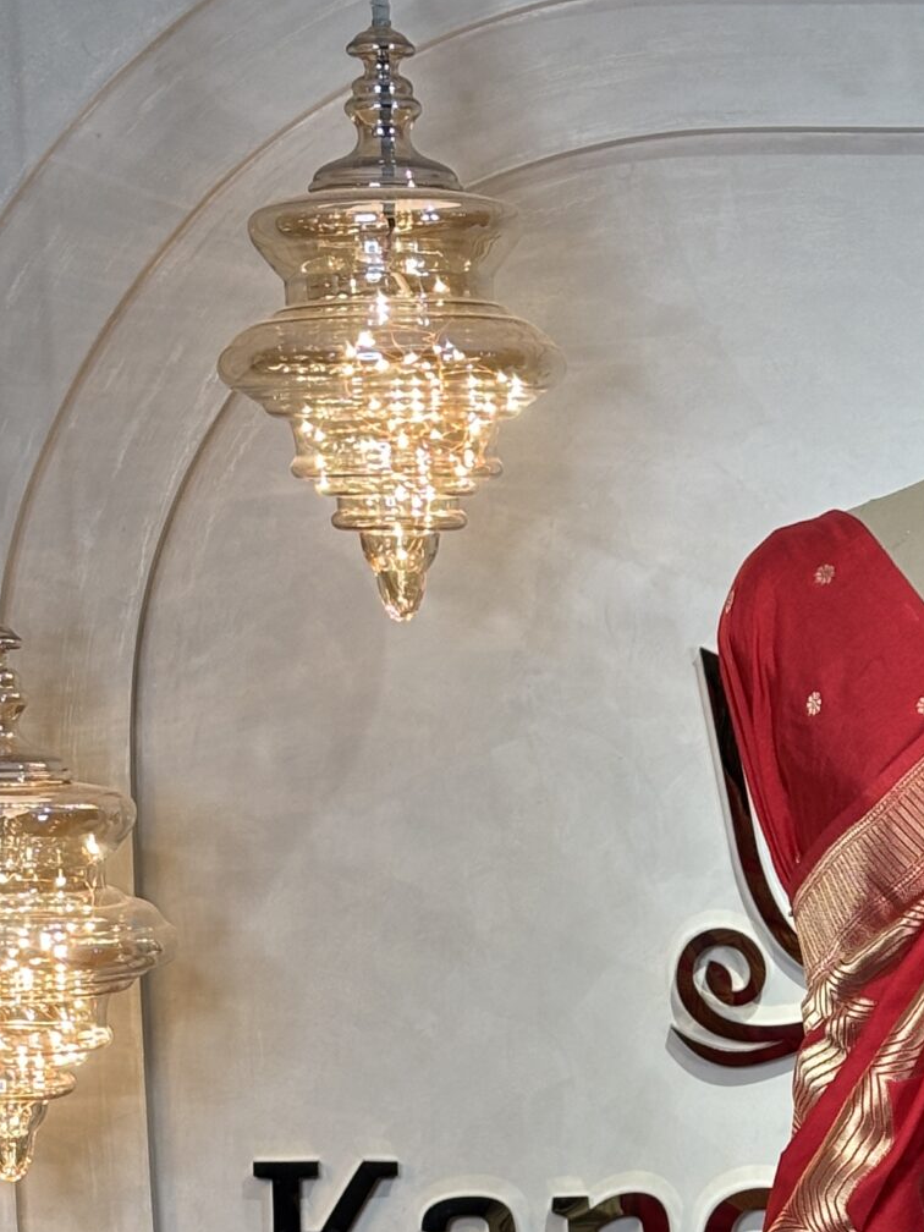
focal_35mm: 132
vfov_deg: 14.4
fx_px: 4698
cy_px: 1518
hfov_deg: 11.1
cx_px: 997
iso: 32
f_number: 1.6
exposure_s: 1/50
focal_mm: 5.96
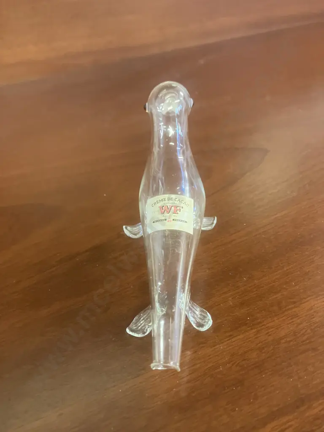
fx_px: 349
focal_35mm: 28
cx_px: 162
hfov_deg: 49.7
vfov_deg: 63.4
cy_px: 216
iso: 400
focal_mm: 3.99
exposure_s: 1/33
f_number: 1.8
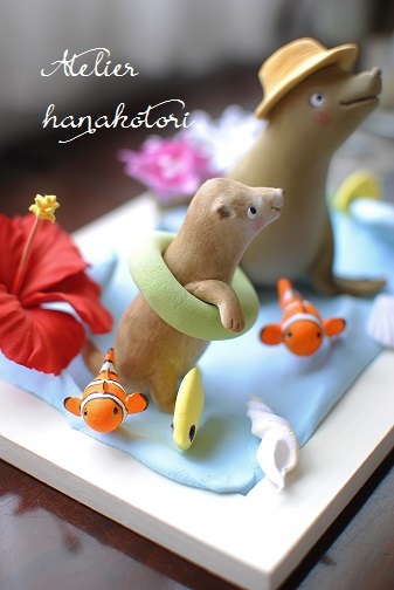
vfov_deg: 37.8
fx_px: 860
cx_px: 197
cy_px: 295
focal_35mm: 52
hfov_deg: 25.8
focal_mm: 35
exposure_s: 1/25
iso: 100
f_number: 2.5
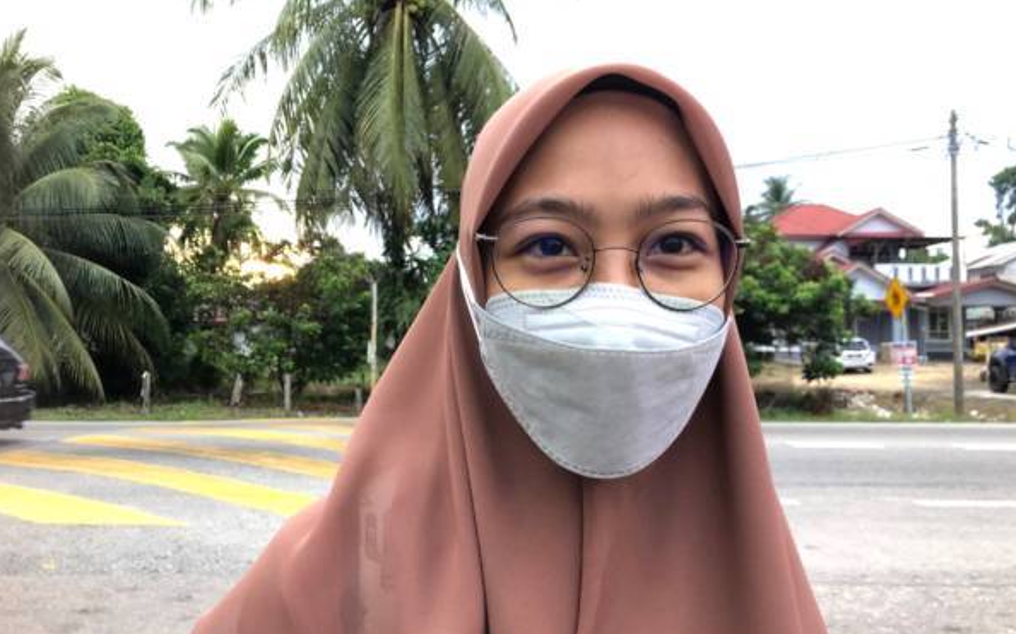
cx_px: 508
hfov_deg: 62.9
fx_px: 831
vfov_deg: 41.8
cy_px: 326
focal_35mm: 30
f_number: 1.8
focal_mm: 4
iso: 160
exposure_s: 1/100
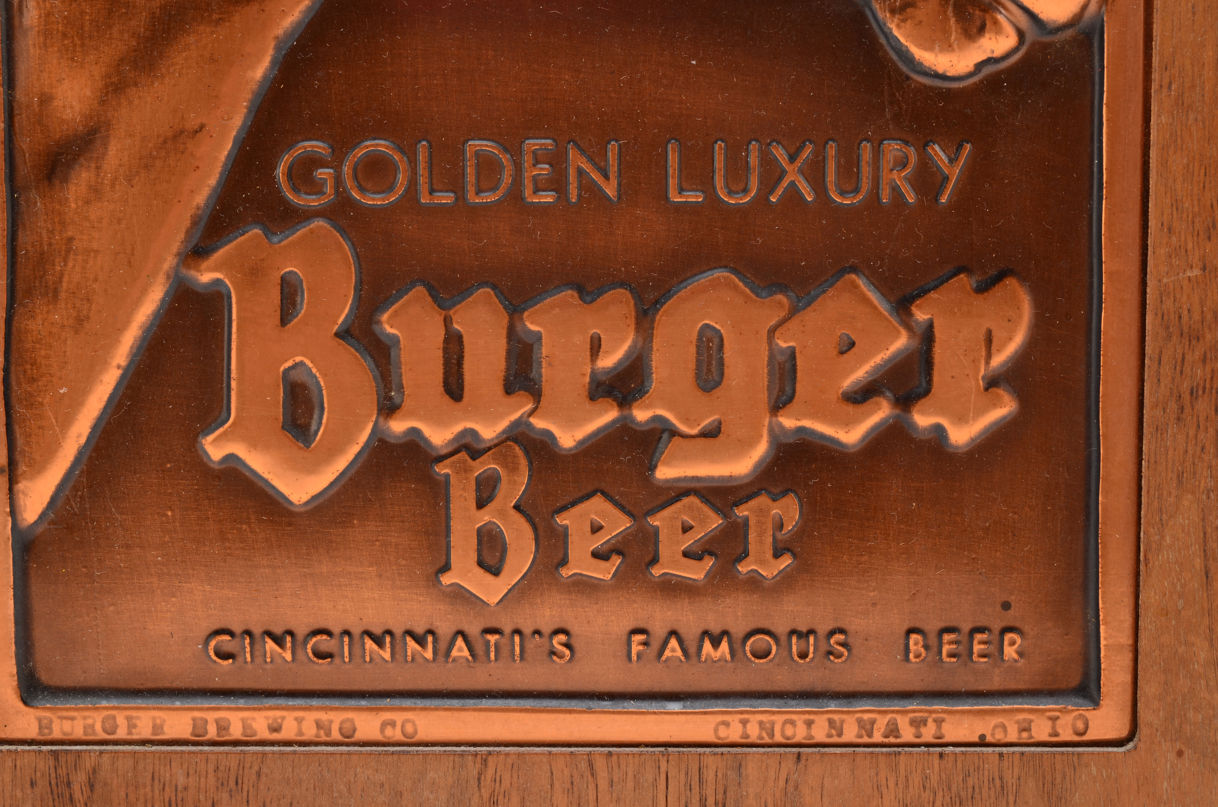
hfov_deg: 24.7
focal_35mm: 82
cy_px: 404
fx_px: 2785
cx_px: 609
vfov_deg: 16.5
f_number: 18
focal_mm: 55
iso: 100
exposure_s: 1/160
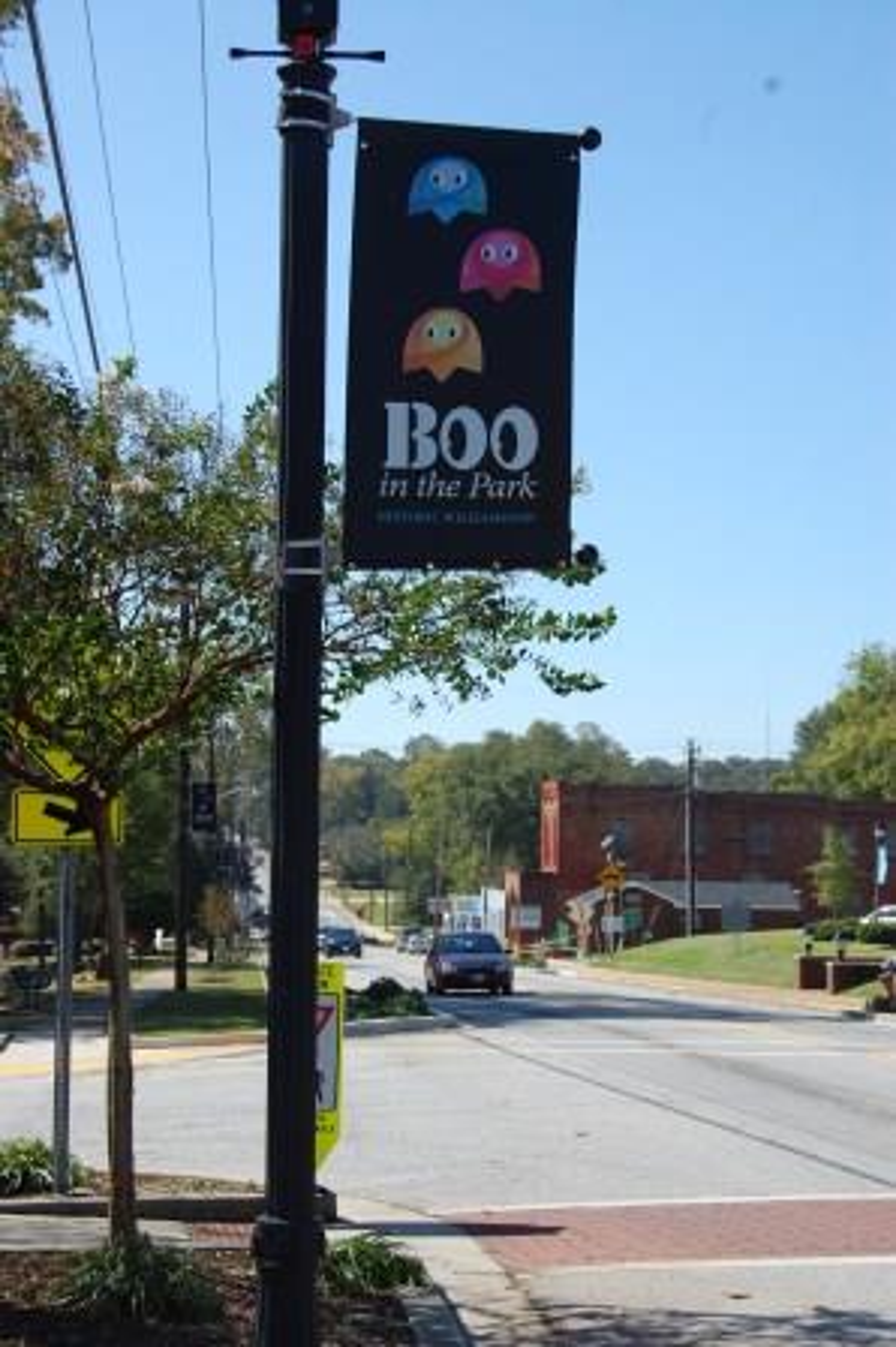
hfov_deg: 22.6
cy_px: 674
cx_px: 448
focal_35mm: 60
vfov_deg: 33.4
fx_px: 2243
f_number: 9
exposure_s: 1/320
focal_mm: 40
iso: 200
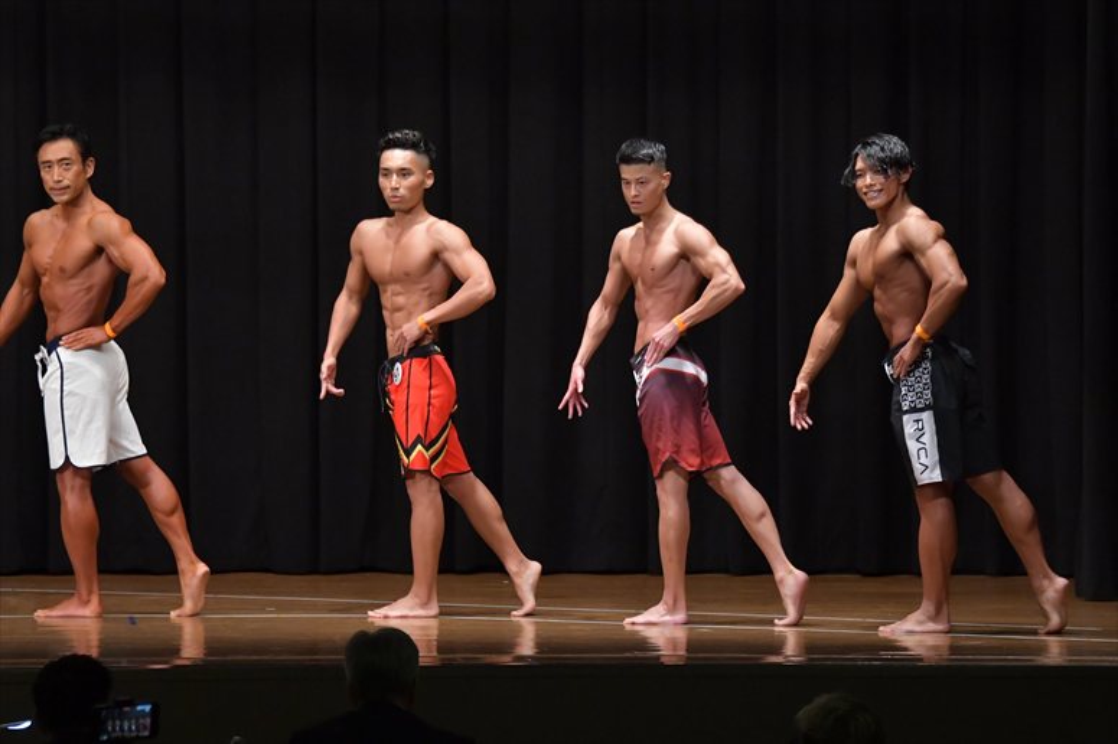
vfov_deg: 7.5
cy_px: 372
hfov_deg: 11.2
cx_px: 559
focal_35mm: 183
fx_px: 5680
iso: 5000
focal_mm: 122
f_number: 5.6
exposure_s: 1/400
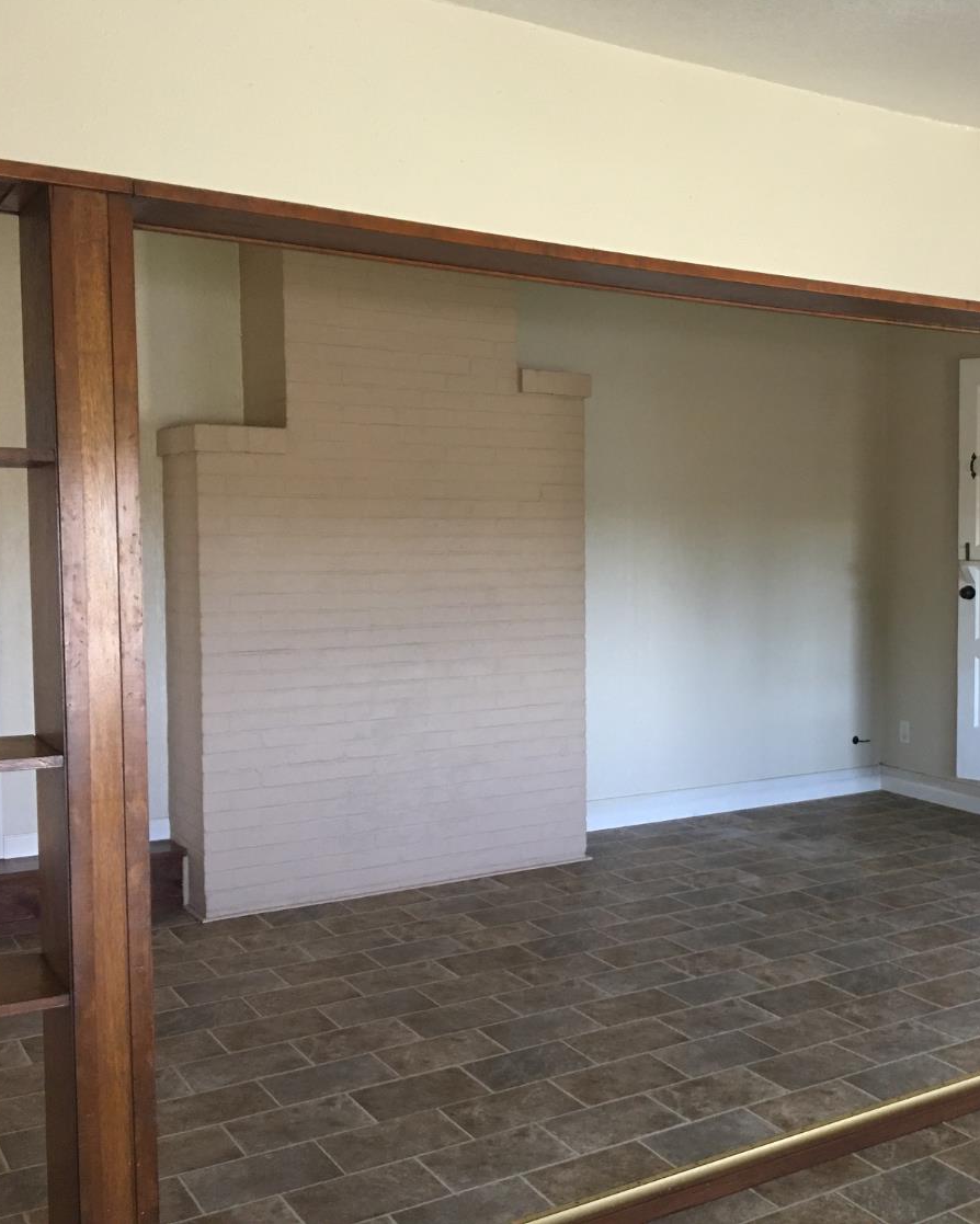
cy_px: 609
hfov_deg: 37.7
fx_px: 1377
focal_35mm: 38
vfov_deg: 47.9
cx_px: 789
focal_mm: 4.15
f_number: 2.2
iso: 80
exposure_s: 1/15
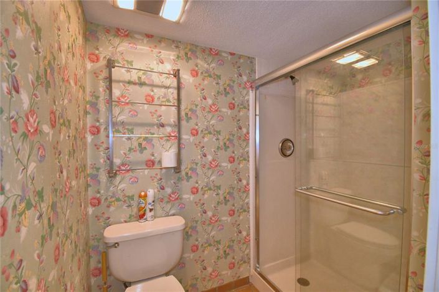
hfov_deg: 100.4
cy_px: 146
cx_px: 220
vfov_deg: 77.2
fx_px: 183
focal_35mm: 15
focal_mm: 10
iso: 1100
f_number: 4.5
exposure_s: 1/30
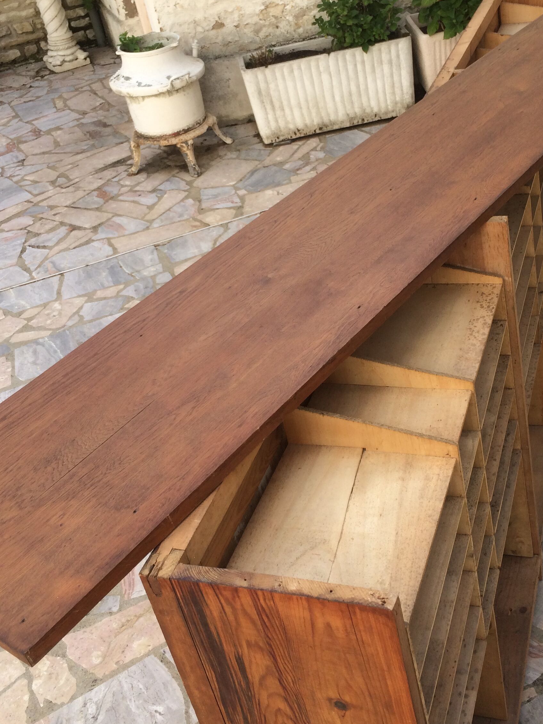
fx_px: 879
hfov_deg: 34.1
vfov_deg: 44.6
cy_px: 291
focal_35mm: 42
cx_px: 346
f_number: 2.2
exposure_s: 1/855
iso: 32
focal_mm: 4.15
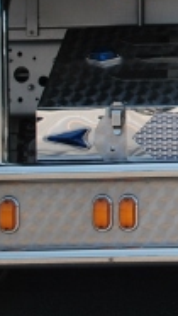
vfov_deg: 13.1
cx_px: 487
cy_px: 19
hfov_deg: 6.9
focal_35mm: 162
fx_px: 1356
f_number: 4.8
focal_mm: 30
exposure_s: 1/500
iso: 160
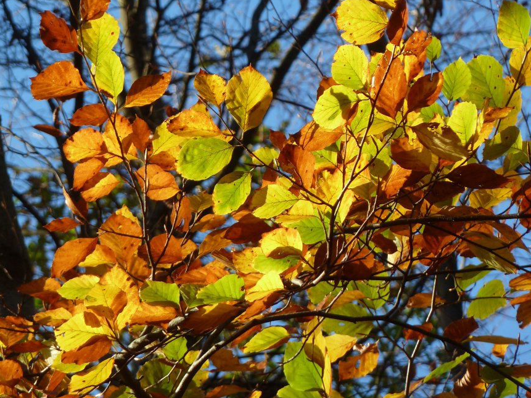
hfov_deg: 5.6
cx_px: 224
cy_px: 176
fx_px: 5474
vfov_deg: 4.2
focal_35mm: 357
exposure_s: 1/125
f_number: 4.9
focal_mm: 49.2
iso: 80
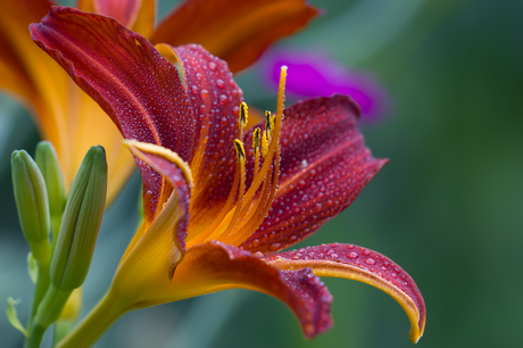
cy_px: 174
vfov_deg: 1.8
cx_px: 262
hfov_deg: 2.8
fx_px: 10888
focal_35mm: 750
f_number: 5.6
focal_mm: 500
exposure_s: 1/50
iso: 80
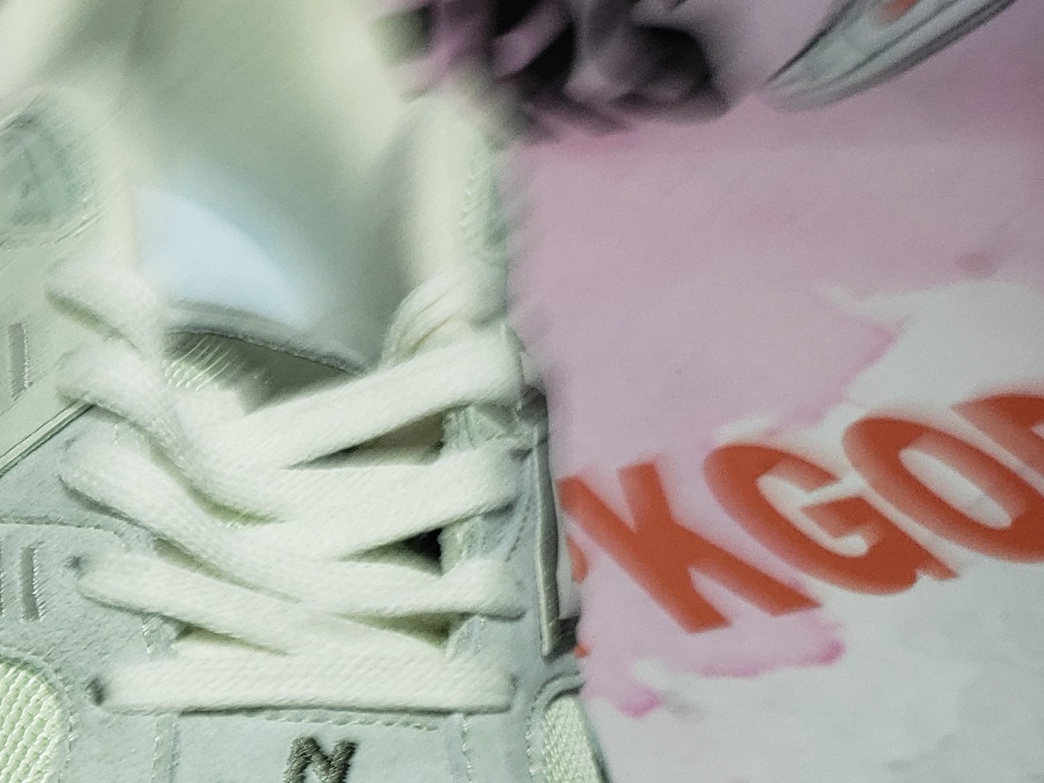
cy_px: 676
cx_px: -345
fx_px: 2111
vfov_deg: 20.7
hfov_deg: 24.1
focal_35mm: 70
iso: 50
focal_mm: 4.3
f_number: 2.4
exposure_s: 1/260
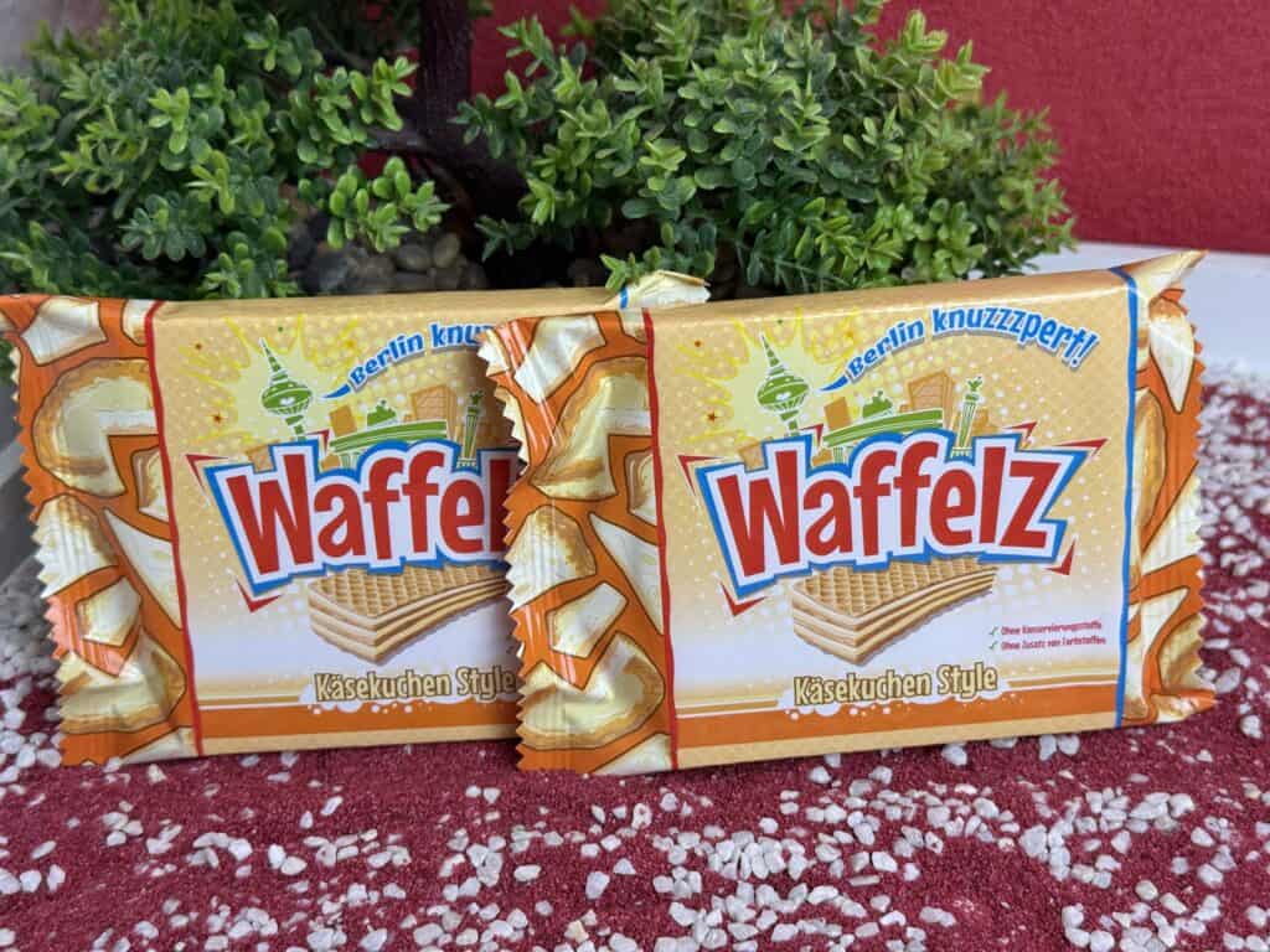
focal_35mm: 48
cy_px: 476
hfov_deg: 39.7
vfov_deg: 30.3
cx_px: 635
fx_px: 1761
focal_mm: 6.76
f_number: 1.78
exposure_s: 1/100
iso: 64
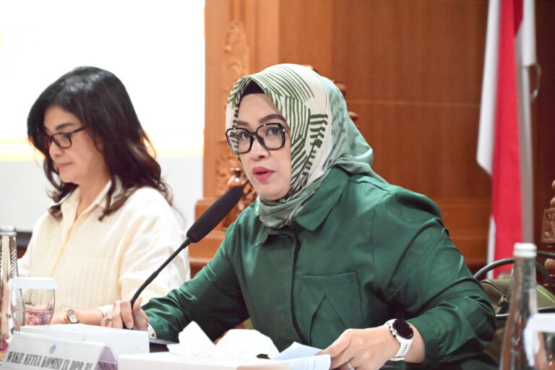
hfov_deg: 15.8
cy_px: 185
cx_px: 278
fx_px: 2004
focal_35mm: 130
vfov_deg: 10.5
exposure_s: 1/200
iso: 25600
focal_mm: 130
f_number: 6.3
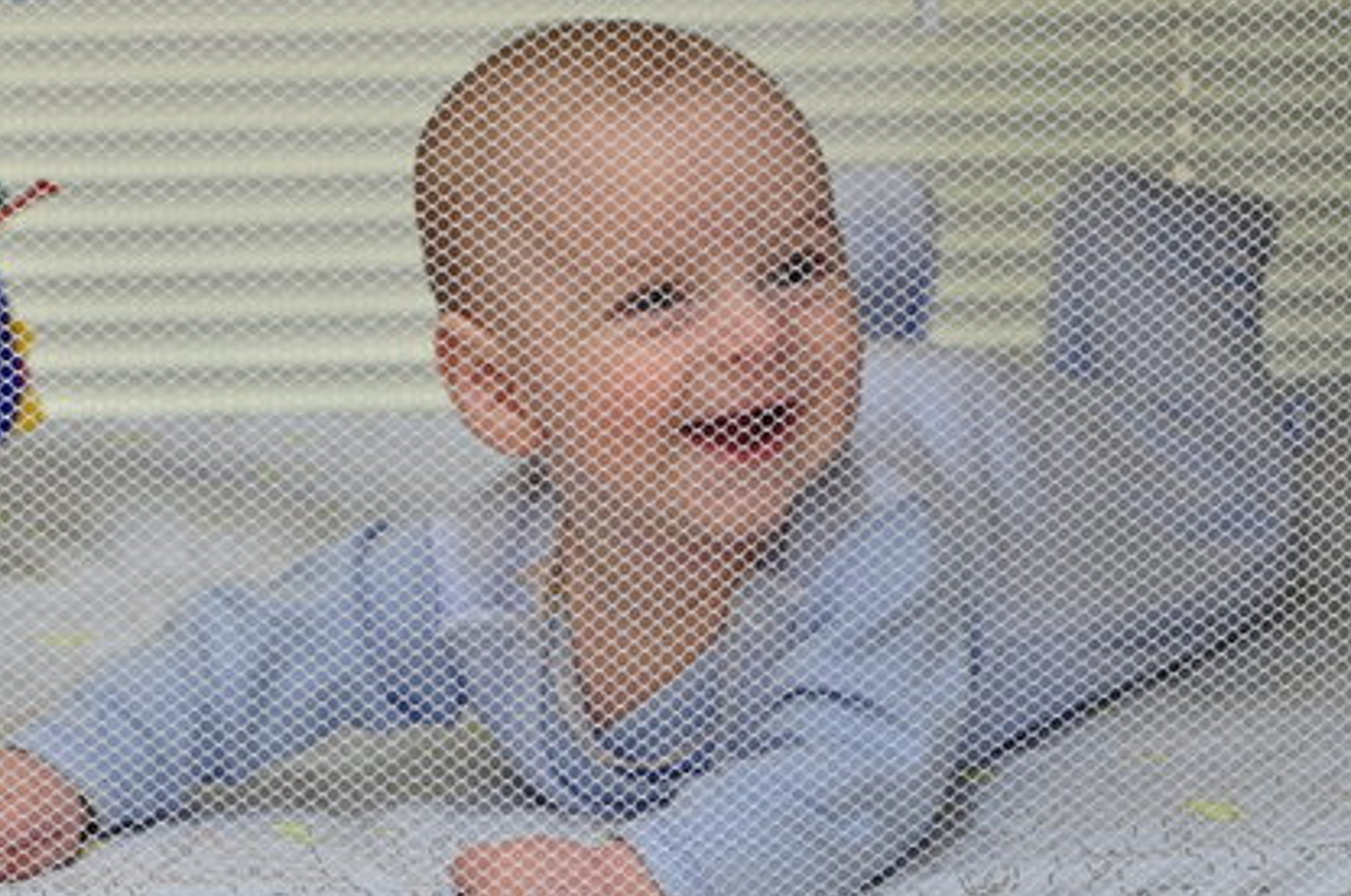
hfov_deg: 12.1
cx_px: 653
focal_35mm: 171
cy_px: 456
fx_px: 6390
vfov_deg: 8.0
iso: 800
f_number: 6.3
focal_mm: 105
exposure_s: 1/15
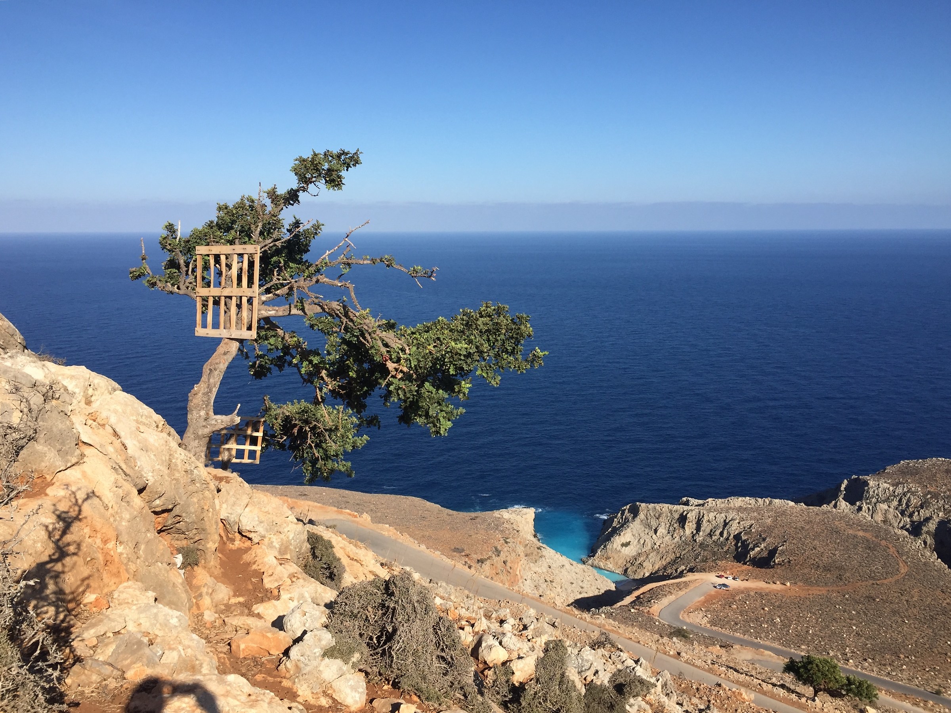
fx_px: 797
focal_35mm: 29
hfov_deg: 61.7
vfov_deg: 48.2
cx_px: 476
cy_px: 356
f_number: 2.2
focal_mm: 4.15
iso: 32
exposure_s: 1/2198
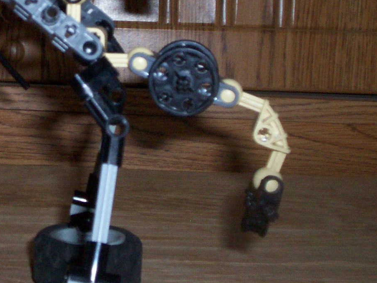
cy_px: 22
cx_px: 24
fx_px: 991
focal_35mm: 91
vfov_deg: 16.0
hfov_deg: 21.0
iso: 140
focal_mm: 5.9
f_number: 4.5
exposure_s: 1/64
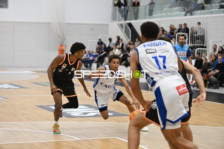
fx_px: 610
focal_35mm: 98
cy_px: 74
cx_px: 112
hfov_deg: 20.8
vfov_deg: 14.0
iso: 9000
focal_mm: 98
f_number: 2.8
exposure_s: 1/2000
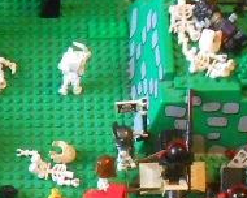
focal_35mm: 123
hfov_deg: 15.2
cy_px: 313
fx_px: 899
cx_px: -27
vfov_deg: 11.9
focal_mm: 5.3
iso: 800
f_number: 3.8
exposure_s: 1/8
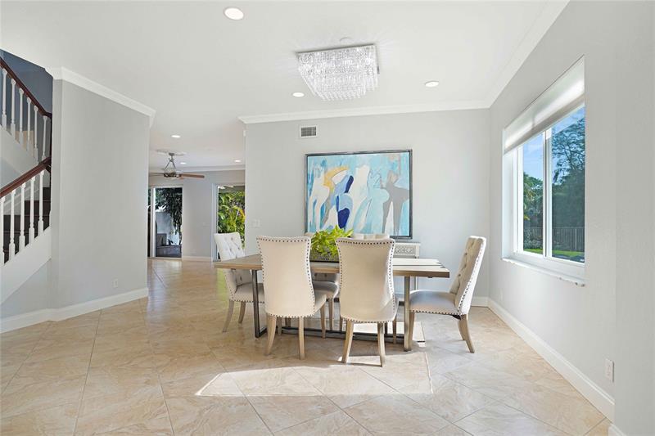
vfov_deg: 70.4
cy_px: 218
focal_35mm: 17
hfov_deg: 93.3
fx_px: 309
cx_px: 328
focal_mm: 17
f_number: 5
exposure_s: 1/200
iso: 500
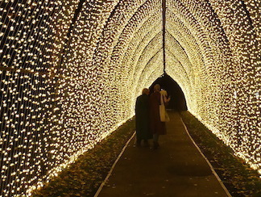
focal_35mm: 45
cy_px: -12
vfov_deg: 29.5
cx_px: 166
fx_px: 340
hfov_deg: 41.7
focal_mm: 3.6
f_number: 2.8
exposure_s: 1/60
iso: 400
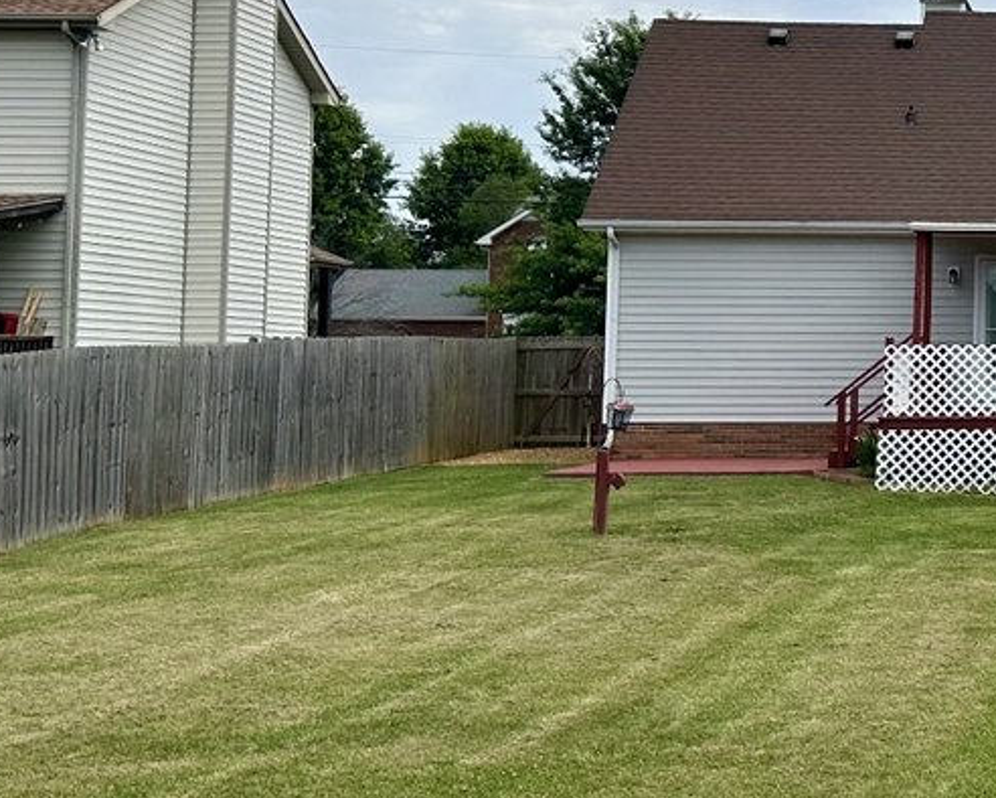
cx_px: 1244
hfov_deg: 23.7
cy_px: 262
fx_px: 2123
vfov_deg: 21.2
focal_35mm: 72
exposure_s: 1/7042
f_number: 1.78
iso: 80
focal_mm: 6.86
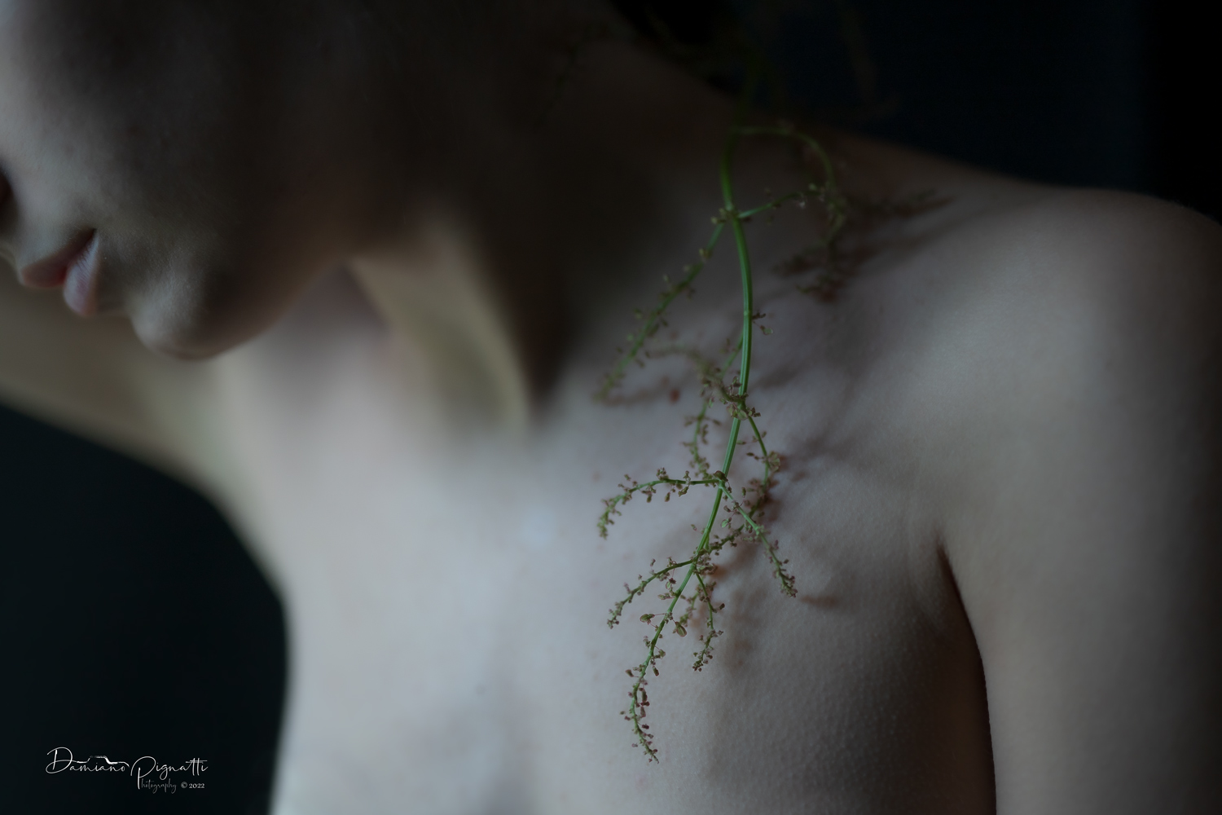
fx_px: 1697
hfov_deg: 39.6
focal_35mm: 50
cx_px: 611
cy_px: 408
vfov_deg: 27.0
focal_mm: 50
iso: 250
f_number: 1.4
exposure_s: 1/125
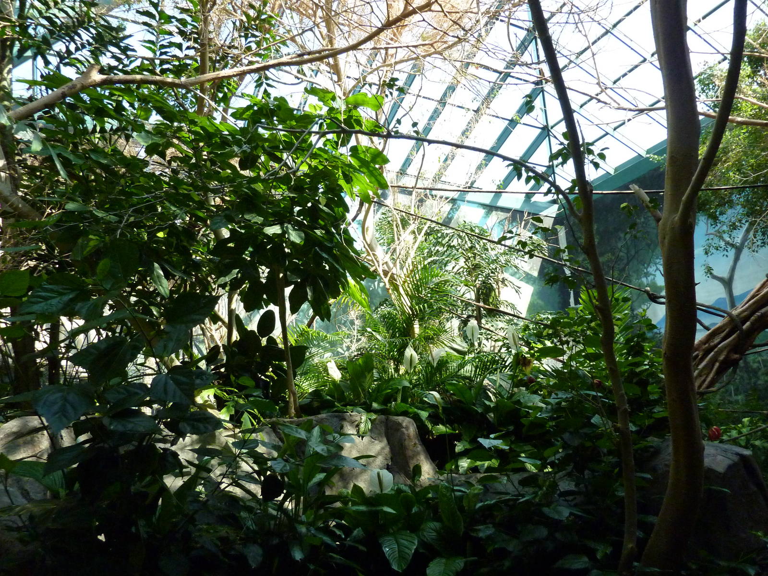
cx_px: 384
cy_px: 288
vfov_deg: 54.9
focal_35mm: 25
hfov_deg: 69.4
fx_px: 555
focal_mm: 4.1
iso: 400
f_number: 3.3
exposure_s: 1/400
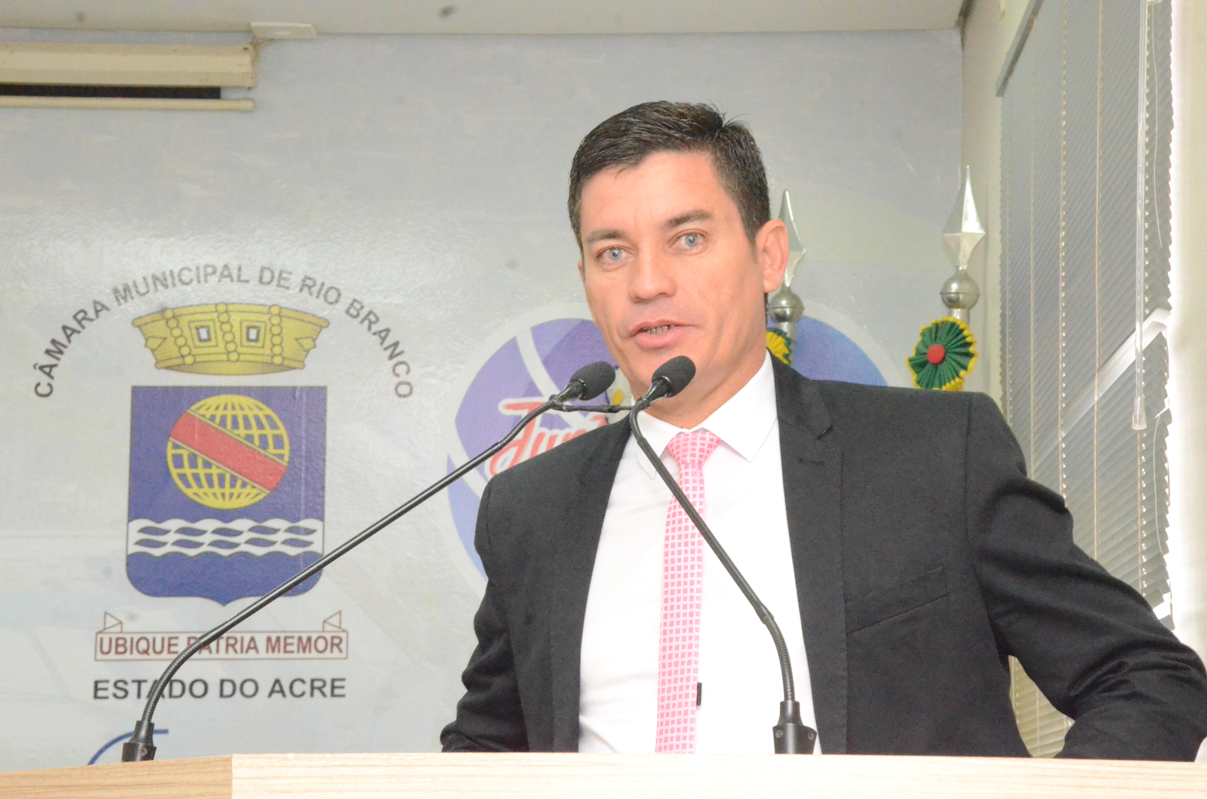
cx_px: 604
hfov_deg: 19.5
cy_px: 400
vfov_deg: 13.0
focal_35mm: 105
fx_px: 3513
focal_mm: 70
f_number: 14
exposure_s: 1/100
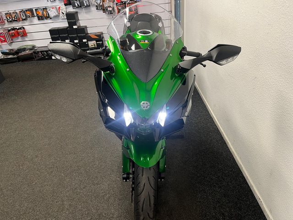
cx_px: 146
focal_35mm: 26
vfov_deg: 53.1
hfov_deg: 67.3
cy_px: 110
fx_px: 220
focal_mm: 5.1
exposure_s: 1/50
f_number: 1.6
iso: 125
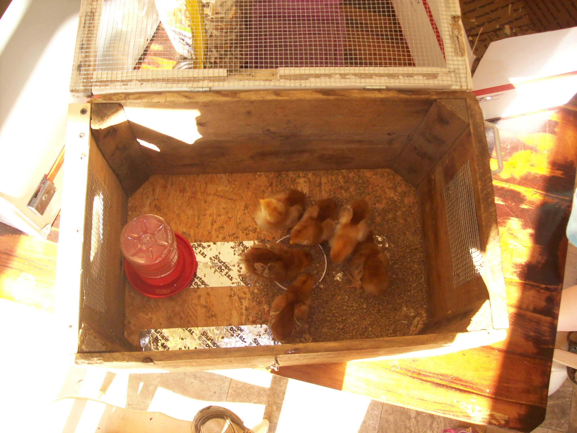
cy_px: 216
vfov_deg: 39.6
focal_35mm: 36
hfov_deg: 51.4
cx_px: 288
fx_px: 600
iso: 200
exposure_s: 1/87.8
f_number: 2.7
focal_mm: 6
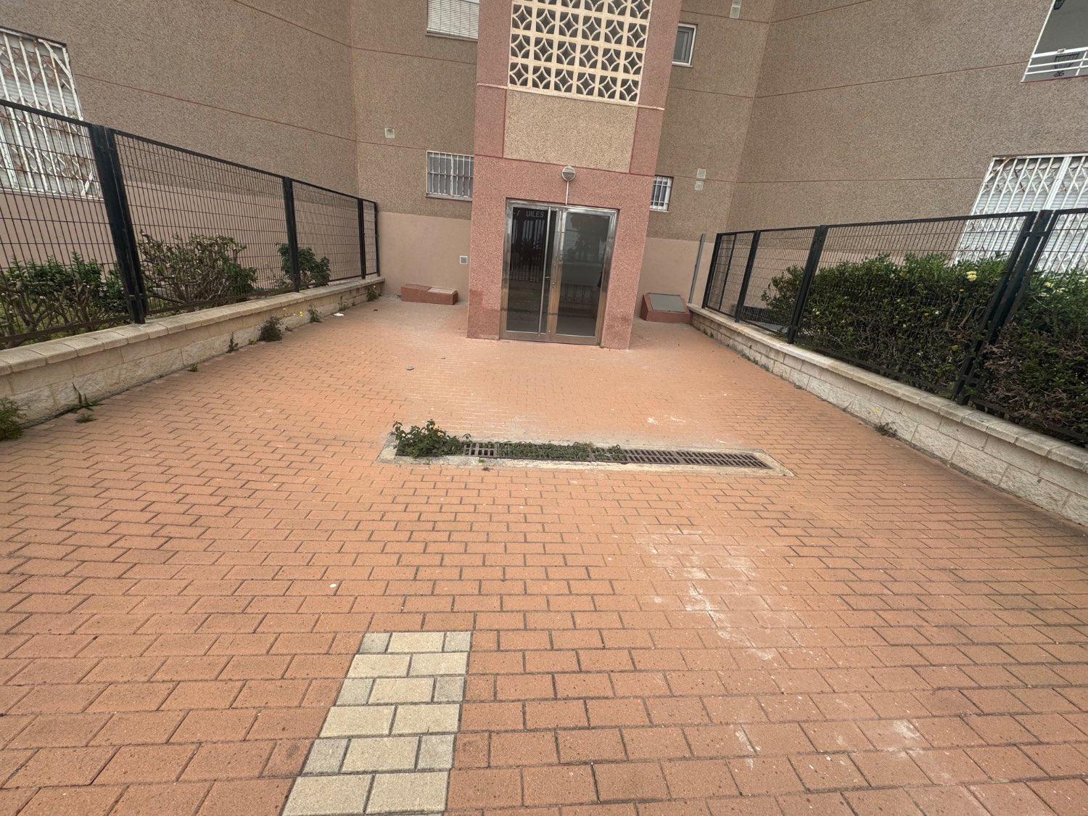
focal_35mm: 14
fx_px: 440
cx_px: 544
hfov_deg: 102.1
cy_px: 408
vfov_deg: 85.7
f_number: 2.2
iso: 50
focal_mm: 2.22
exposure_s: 1/713
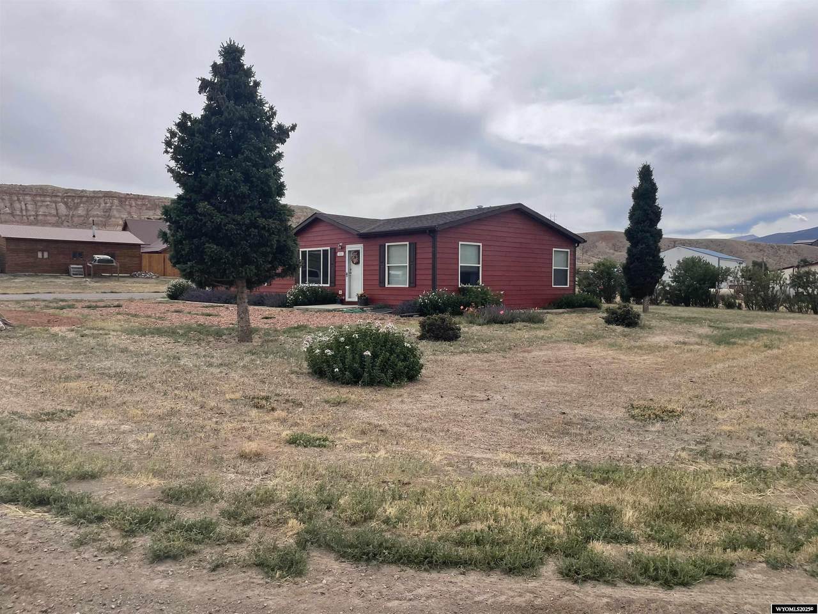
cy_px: 307
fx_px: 614
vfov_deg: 53.1
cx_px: 409
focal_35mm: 26
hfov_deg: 67.3
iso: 32
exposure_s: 1/6494
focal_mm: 4.2
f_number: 1.6
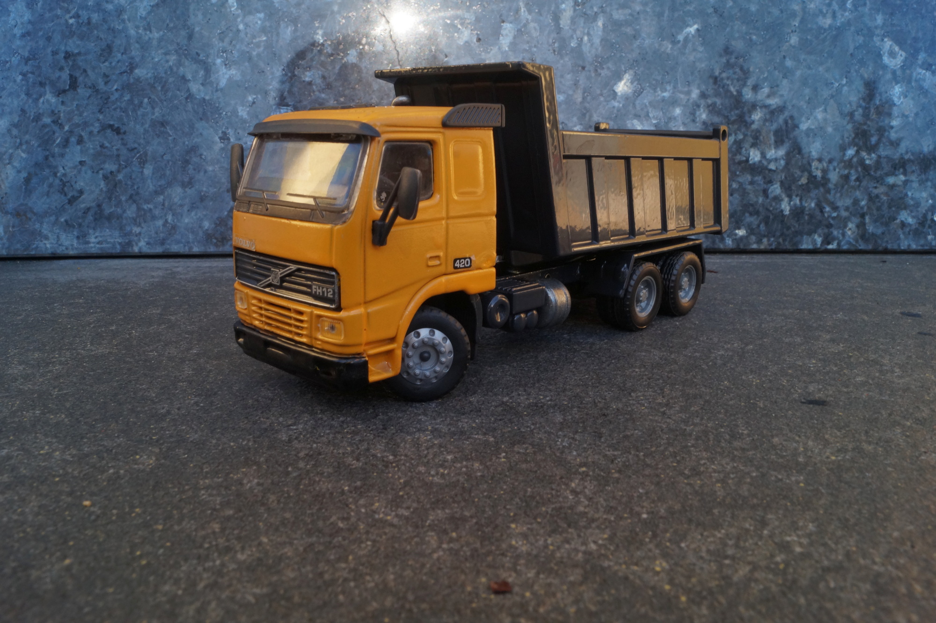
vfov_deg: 47.9
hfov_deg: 67.4
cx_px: 468
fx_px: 702
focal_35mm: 27
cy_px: 312
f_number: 18
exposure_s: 1/60
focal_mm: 18
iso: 640
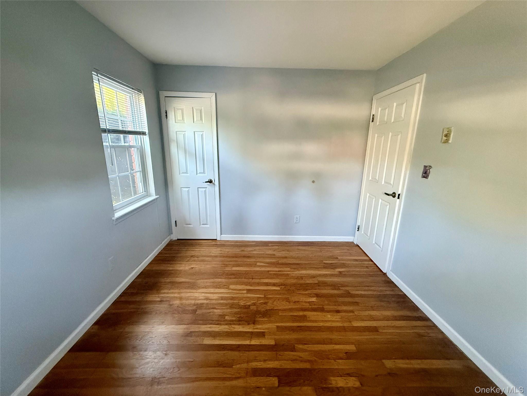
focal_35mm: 14
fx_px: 213
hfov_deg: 102.1
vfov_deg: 85.7
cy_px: 198
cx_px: 264
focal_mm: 2.22
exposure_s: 1/60
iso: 640
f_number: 2.2
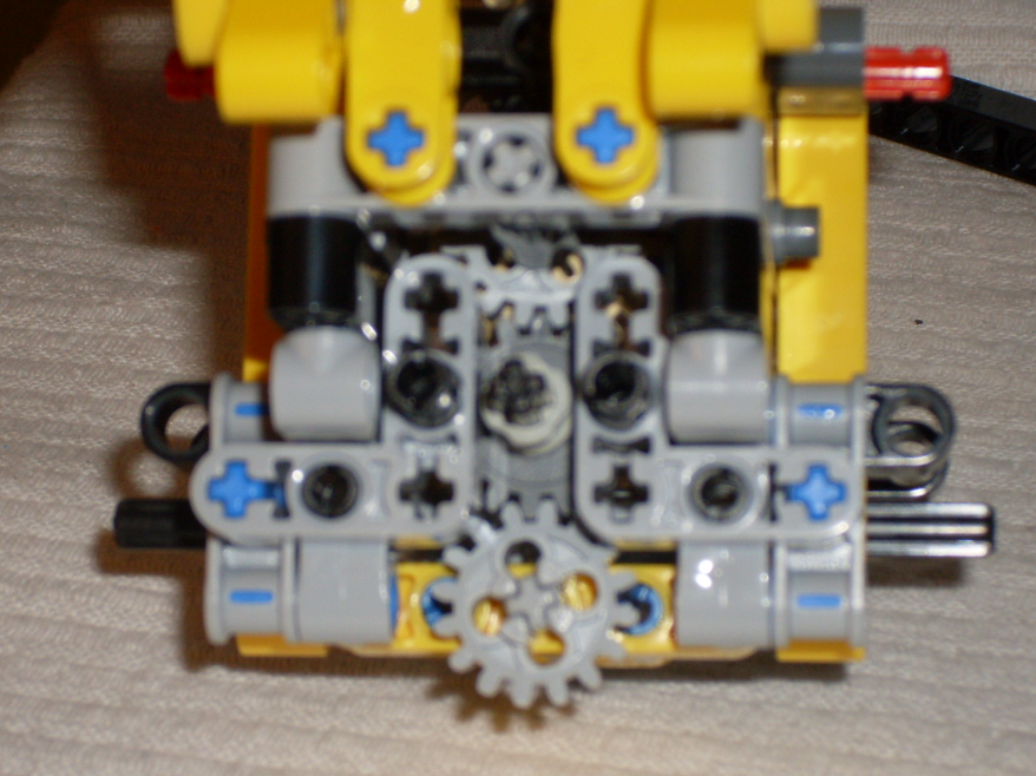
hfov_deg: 14.8
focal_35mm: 133
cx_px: 491
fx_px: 3979
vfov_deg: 11.1
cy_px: 447
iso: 100
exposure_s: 1/60
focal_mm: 18.9
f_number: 5.2
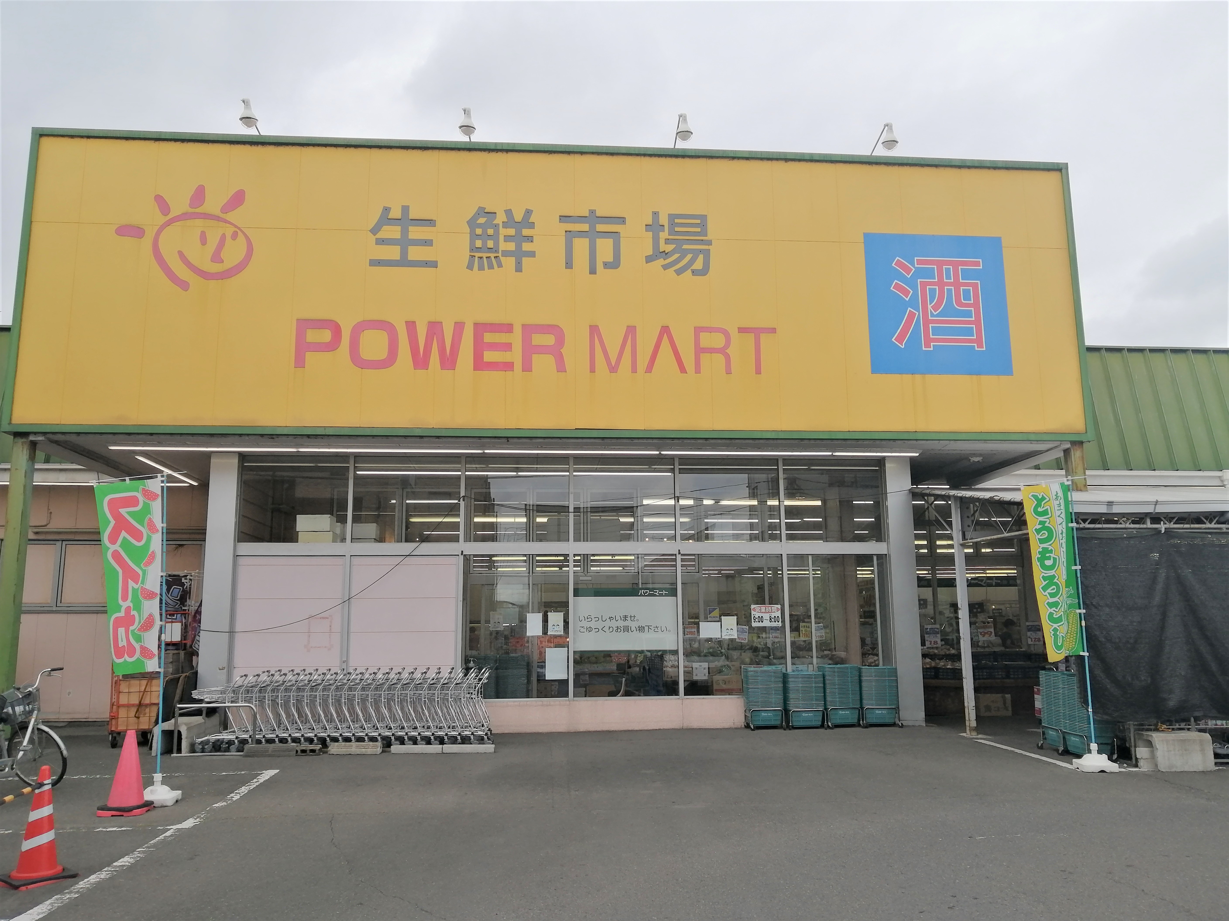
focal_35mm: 27
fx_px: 959
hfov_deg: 65.3
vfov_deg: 51.4
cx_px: 614
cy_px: 460
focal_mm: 3.62
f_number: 1.8
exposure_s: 1/982
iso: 50
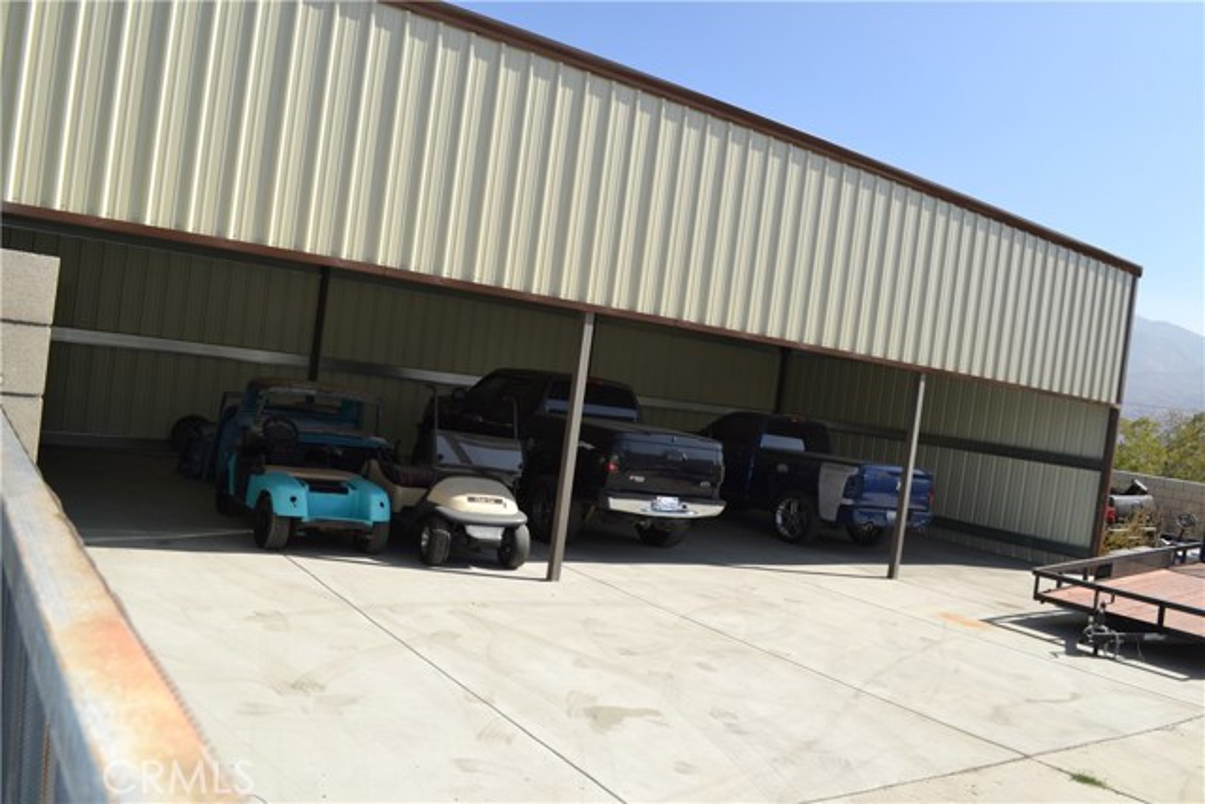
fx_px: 904
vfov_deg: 48.0
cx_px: 602
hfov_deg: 67.4
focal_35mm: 27
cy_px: 402
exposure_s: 1/200
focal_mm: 18
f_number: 8
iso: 100
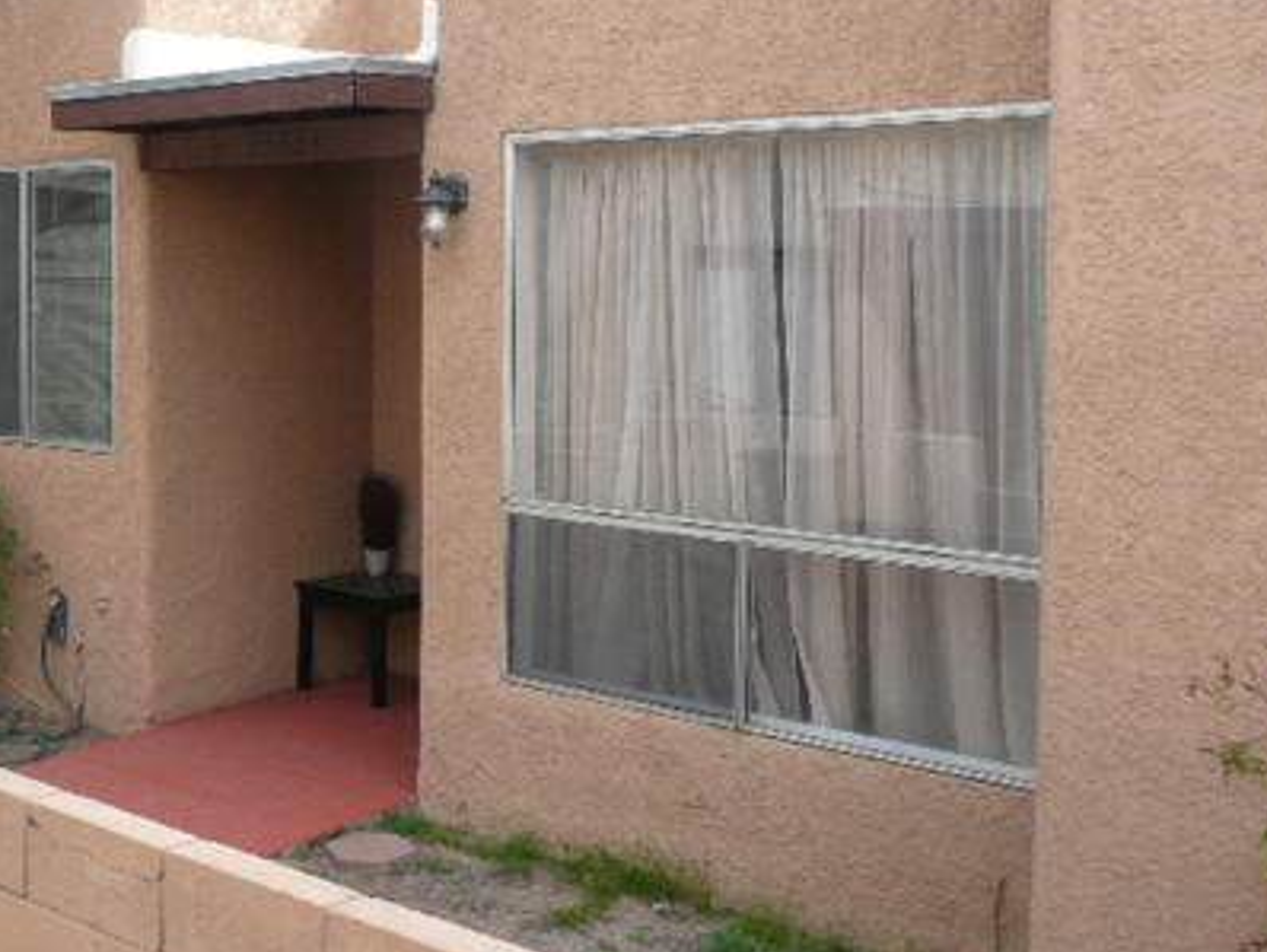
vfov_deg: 32.0
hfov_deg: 41.4
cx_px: 395
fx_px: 1648
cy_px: 322
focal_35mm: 45
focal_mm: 4.6
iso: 100
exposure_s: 1/320
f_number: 3.3
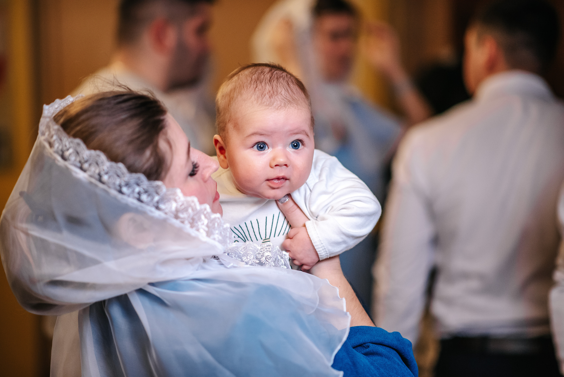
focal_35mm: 85
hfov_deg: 23.9
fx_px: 1332
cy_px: 188
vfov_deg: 16.1
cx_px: 282
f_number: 1.8
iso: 2500
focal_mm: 85
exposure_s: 1/640
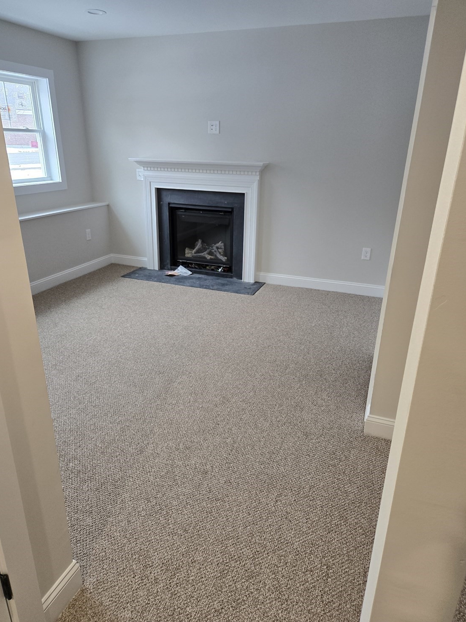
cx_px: 227
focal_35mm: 24
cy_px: 311
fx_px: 431
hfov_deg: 56.8
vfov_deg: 71.6
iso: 200
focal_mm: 5.4
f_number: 1.8
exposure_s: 1/120
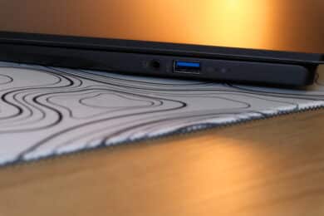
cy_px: 108
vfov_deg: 18.2
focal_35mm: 75
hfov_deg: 27.0
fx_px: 675
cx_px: 162
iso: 2500
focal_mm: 50
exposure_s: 1/150
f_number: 8
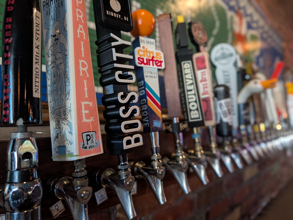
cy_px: 110
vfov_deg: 56.9
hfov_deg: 71.5
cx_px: 146
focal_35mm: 24
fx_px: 203
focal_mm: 6.9
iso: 234
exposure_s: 1/40
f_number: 1.68
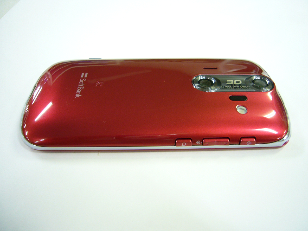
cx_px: 154
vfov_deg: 49.7
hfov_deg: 63.4
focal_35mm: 28
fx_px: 249
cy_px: 116
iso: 100
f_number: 2.8
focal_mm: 4.6
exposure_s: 1/8
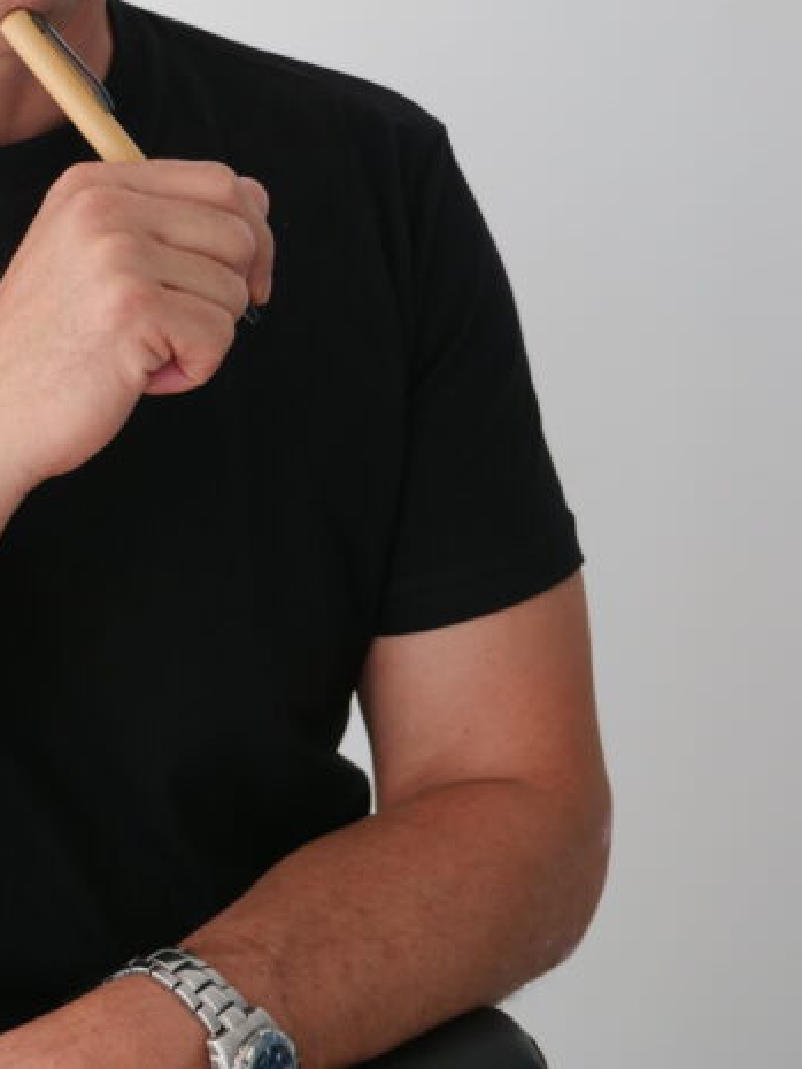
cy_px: 333
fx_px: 2717
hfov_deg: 16.4
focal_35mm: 88
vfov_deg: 22.1
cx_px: -41
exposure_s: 1/60
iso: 250
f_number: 2.8
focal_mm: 20
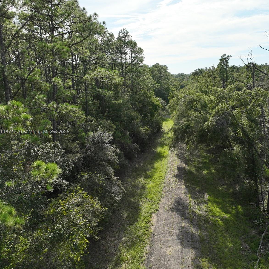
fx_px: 255
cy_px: 132
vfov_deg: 55.6
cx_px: 180
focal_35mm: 29
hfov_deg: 54.5
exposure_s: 1/800
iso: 100
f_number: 2.8
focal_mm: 12.29
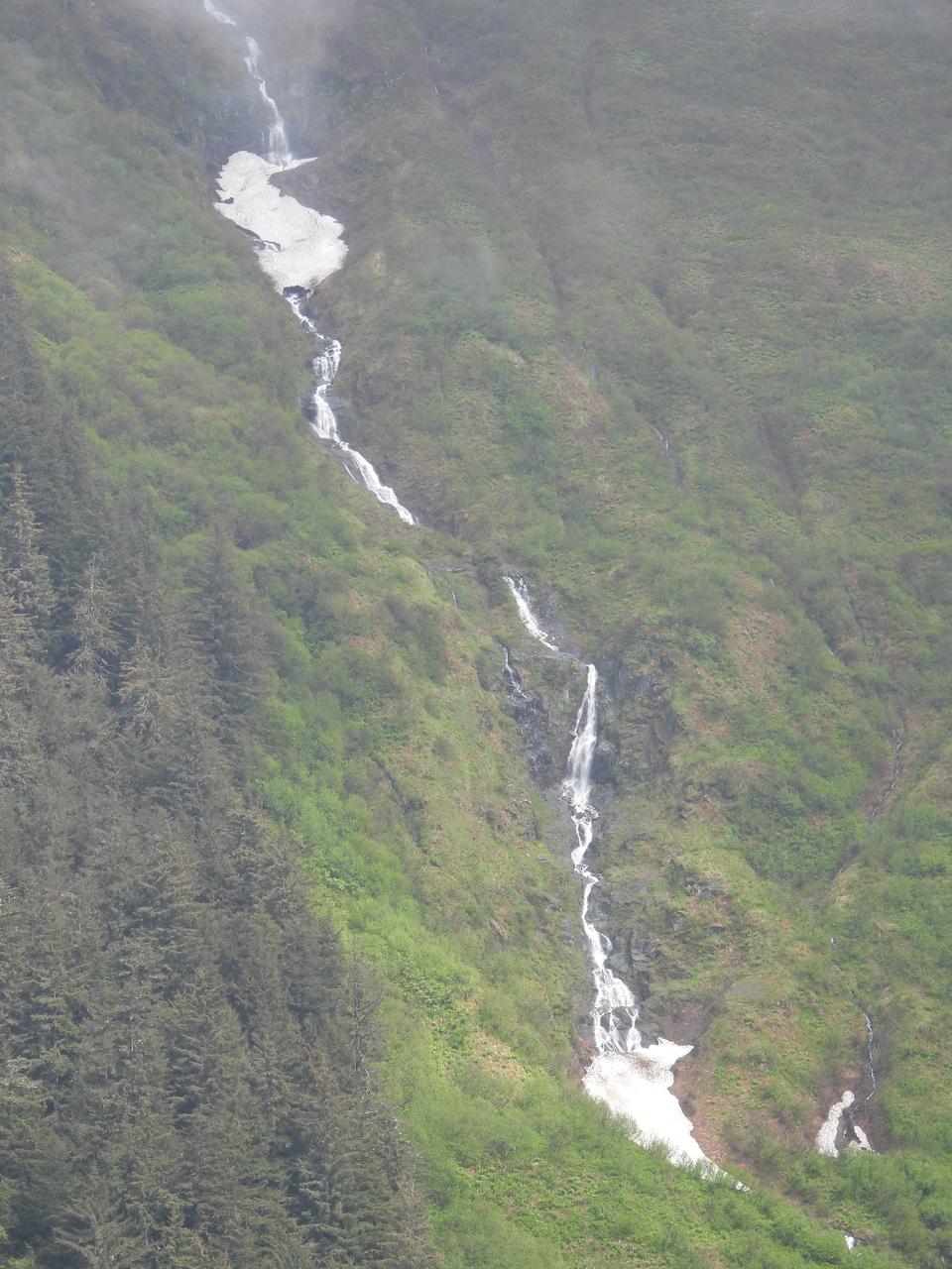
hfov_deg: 7.4
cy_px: 634
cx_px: 476
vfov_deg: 9.9
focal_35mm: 200
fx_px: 7334
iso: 100
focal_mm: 35.7
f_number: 4.5
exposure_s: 1/320
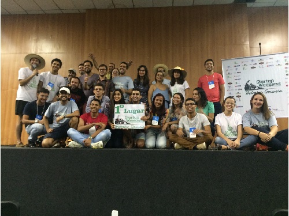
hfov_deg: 61.7
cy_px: 108
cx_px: 144
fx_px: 242
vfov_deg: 48.2
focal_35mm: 29
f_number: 2.2
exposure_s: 1/17
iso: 320
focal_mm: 4.15
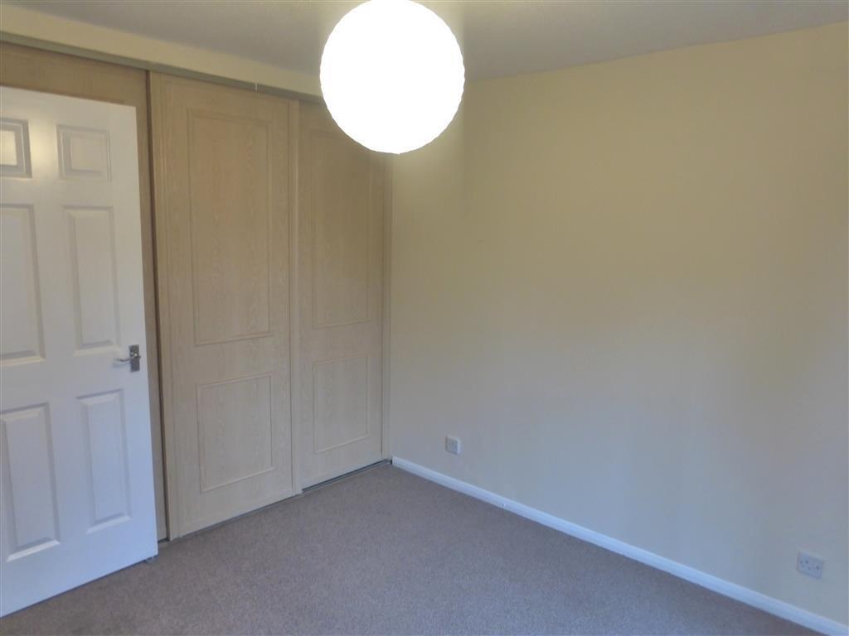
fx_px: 589
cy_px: 318
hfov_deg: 71.6
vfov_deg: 56.8
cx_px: 424
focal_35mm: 24
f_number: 3.3
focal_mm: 4.3
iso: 400
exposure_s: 1/8
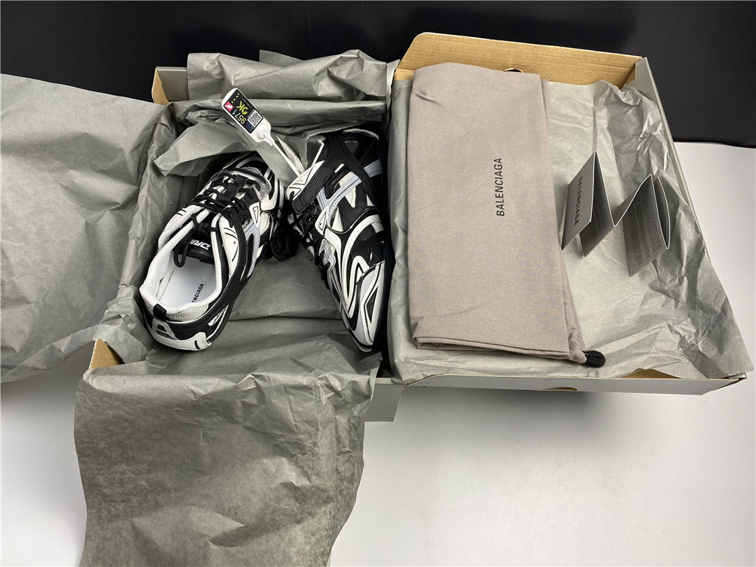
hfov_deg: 67.3
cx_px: 378
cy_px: 284
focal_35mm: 26
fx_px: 568
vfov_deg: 53.1
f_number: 1.8
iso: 80
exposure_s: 1/100
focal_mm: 4.25
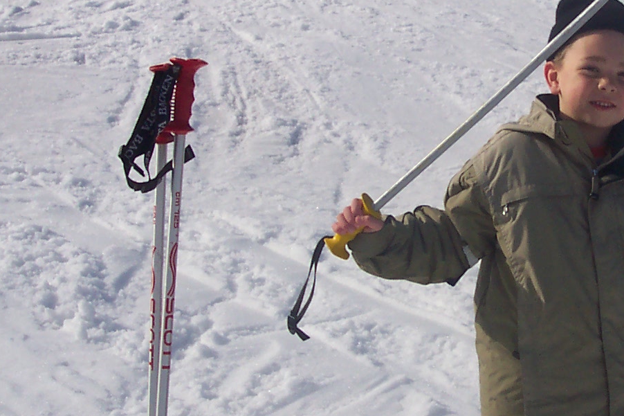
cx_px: 553
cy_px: 72
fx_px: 1577
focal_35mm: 91
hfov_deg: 21.9
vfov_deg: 14.9
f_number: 4.8
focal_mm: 8
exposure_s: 1/1000
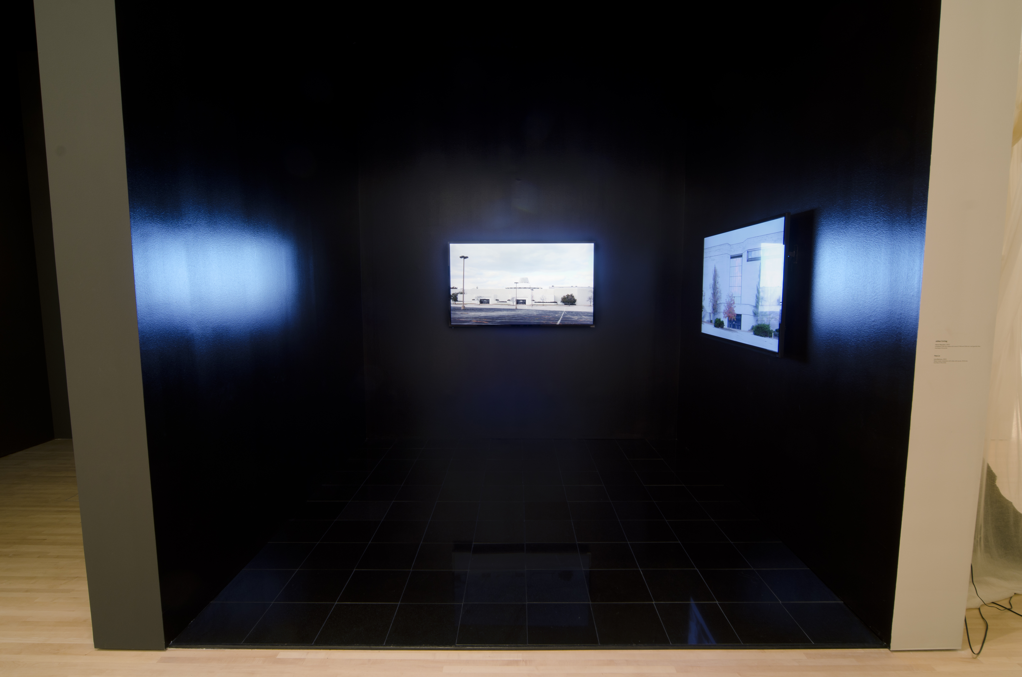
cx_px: 511
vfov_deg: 67.1
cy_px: 338
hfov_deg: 90.1
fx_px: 510
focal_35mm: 18
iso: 100
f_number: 11
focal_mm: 12
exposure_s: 6
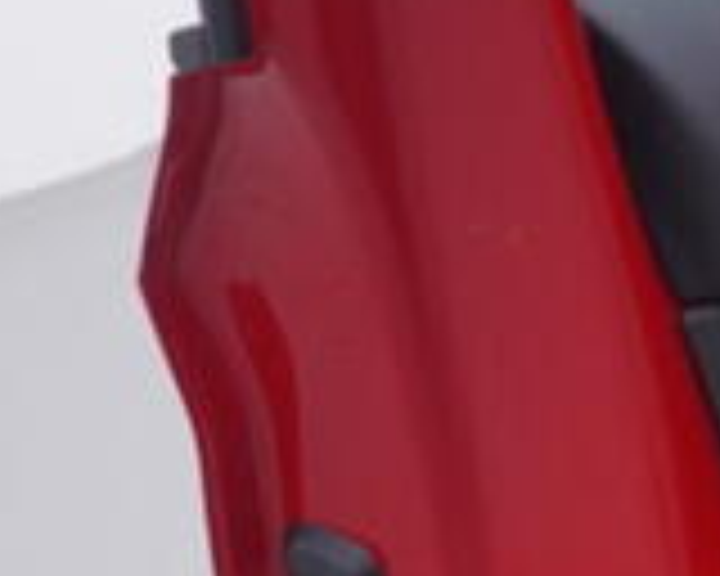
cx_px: 2052
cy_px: 430
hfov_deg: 7.9
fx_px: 4603
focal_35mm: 216
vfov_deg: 7.2
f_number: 3.5
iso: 125
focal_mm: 24
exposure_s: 1/60
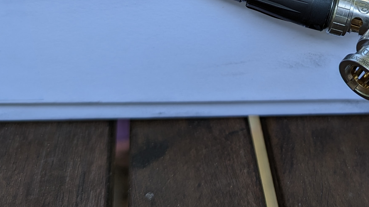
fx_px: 597
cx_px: 276
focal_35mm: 61
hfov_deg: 33.7
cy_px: -16
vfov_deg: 19.0
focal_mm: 6.81
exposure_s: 1/168
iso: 44
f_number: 1.85
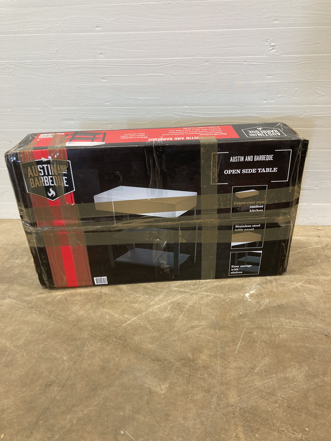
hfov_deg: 49.7
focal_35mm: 28
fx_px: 357
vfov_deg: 63.4
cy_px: 220
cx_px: 166
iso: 100
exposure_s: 1/60
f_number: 1.8
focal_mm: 3.99
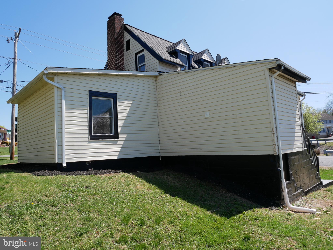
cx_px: 166
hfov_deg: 71.6
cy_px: 125
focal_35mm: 24
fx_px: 231
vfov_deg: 56.9
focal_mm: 12
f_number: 7.1
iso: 200
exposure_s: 1/400
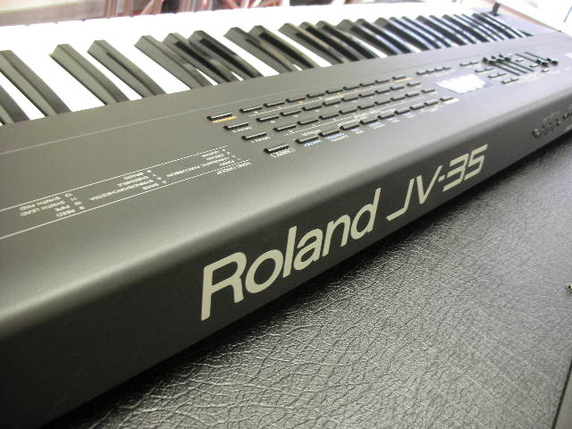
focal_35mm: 35
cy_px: 214
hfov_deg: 52.6
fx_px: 578
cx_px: 286
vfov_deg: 40.7
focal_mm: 5.8
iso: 140
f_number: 3
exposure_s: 1/3.9
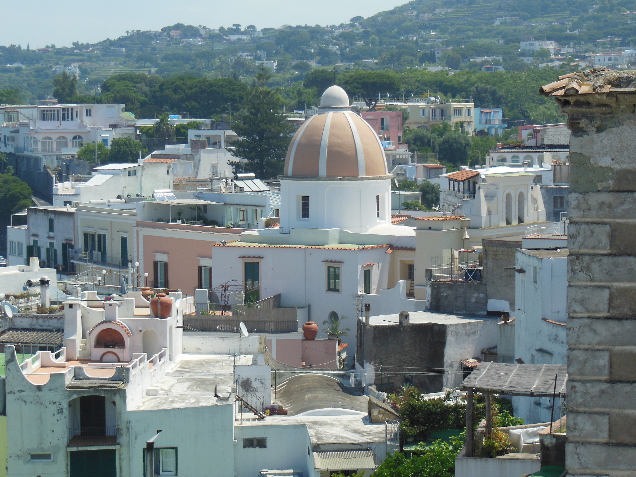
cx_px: 318
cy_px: 238
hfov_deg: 21.1
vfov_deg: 15.9
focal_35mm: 93
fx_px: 1709
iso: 125
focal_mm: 16.5
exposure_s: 1/640
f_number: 5.6
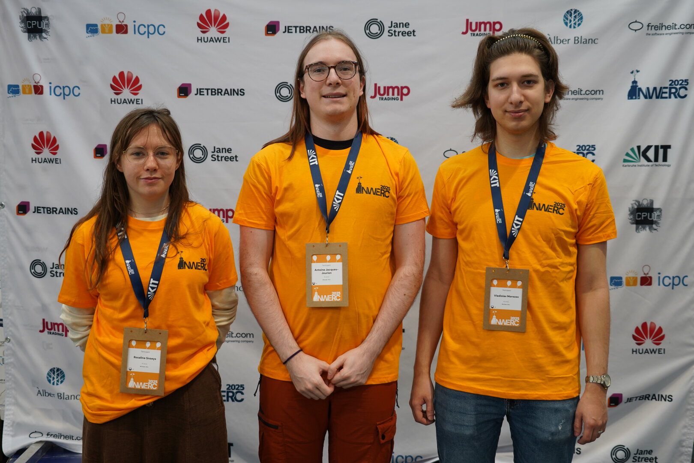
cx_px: 347
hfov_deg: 45.4
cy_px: 232
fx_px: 829
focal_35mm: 43
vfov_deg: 31.2
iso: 640
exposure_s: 1/50
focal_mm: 43
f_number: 4.5
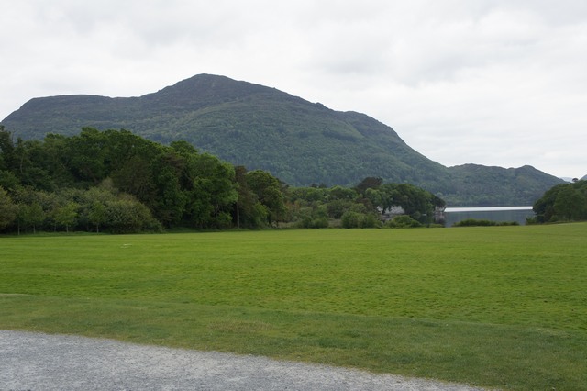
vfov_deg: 33.0
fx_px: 660
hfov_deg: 47.9
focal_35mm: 40
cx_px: 294
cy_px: 196
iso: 200
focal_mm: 27
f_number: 7.1
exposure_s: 1/160
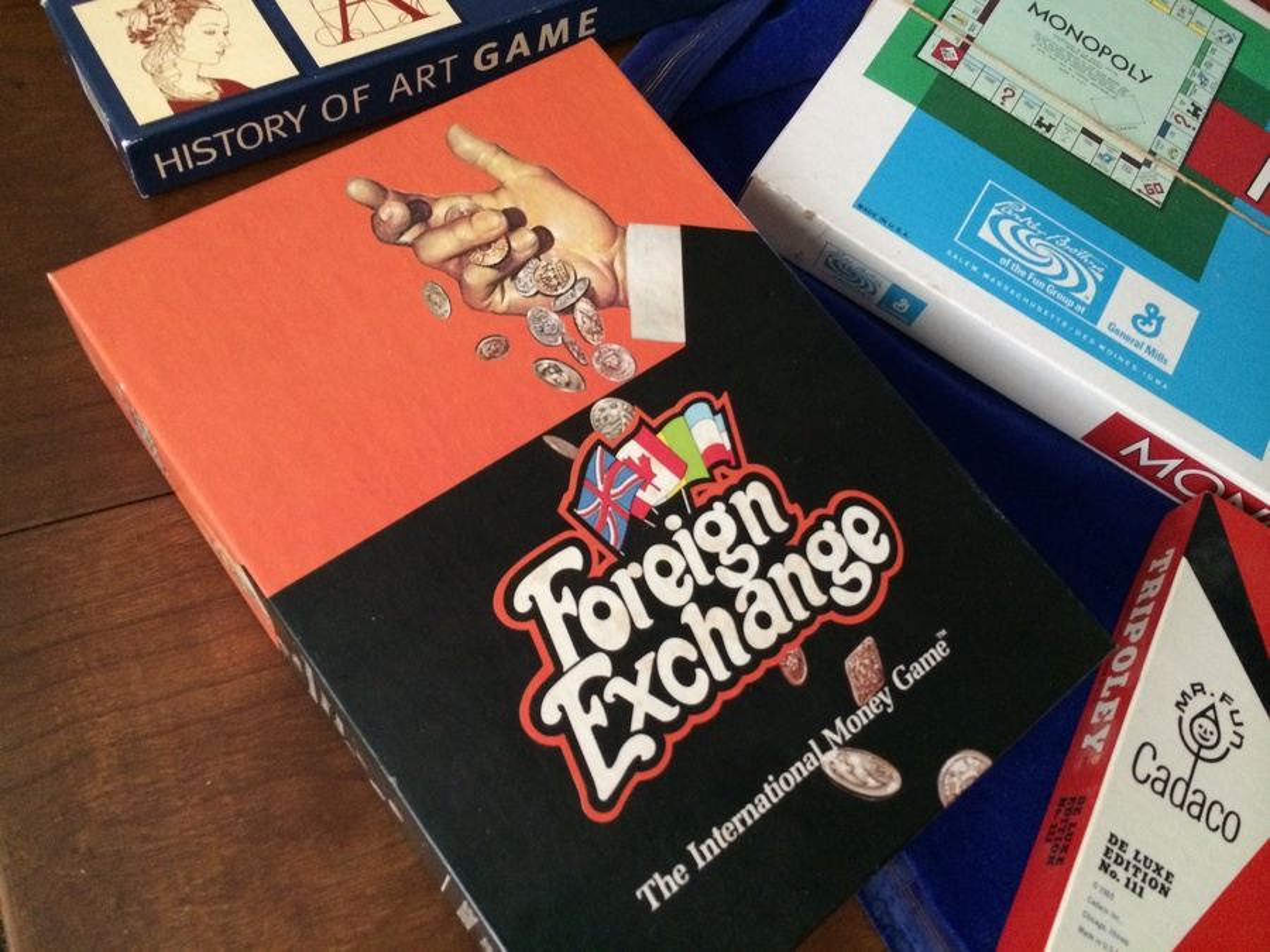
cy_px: 476
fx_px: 1101
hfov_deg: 60.0
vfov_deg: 46.8
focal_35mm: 30
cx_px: 635
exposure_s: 1/15
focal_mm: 4.12
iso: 400
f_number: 2.2
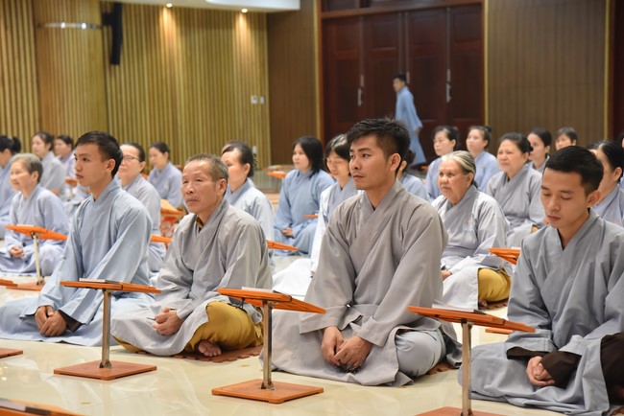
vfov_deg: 16.7
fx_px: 1422
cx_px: 312
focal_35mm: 82
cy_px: 208
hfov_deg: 24.8
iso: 3200
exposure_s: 1/125
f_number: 5
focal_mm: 82
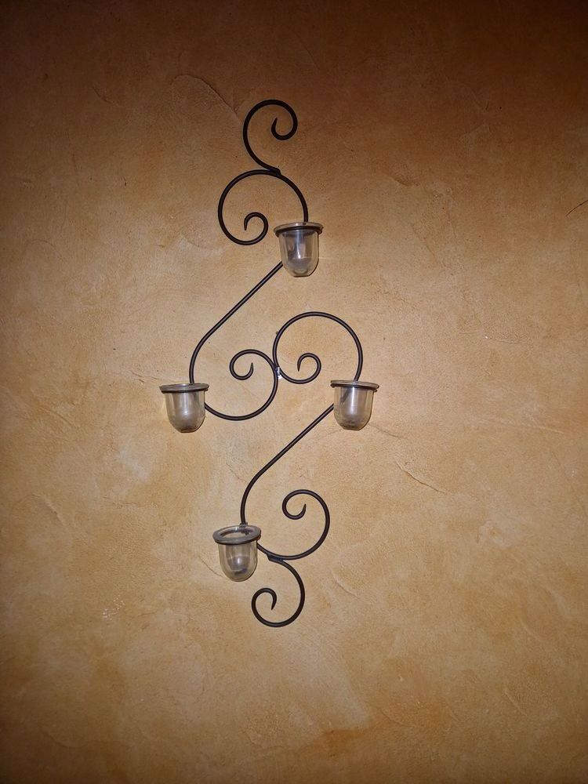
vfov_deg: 73.9
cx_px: 294
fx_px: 521
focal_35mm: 23
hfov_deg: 58.9
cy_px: 392
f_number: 1.8
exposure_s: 1/50
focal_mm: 5.4
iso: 640
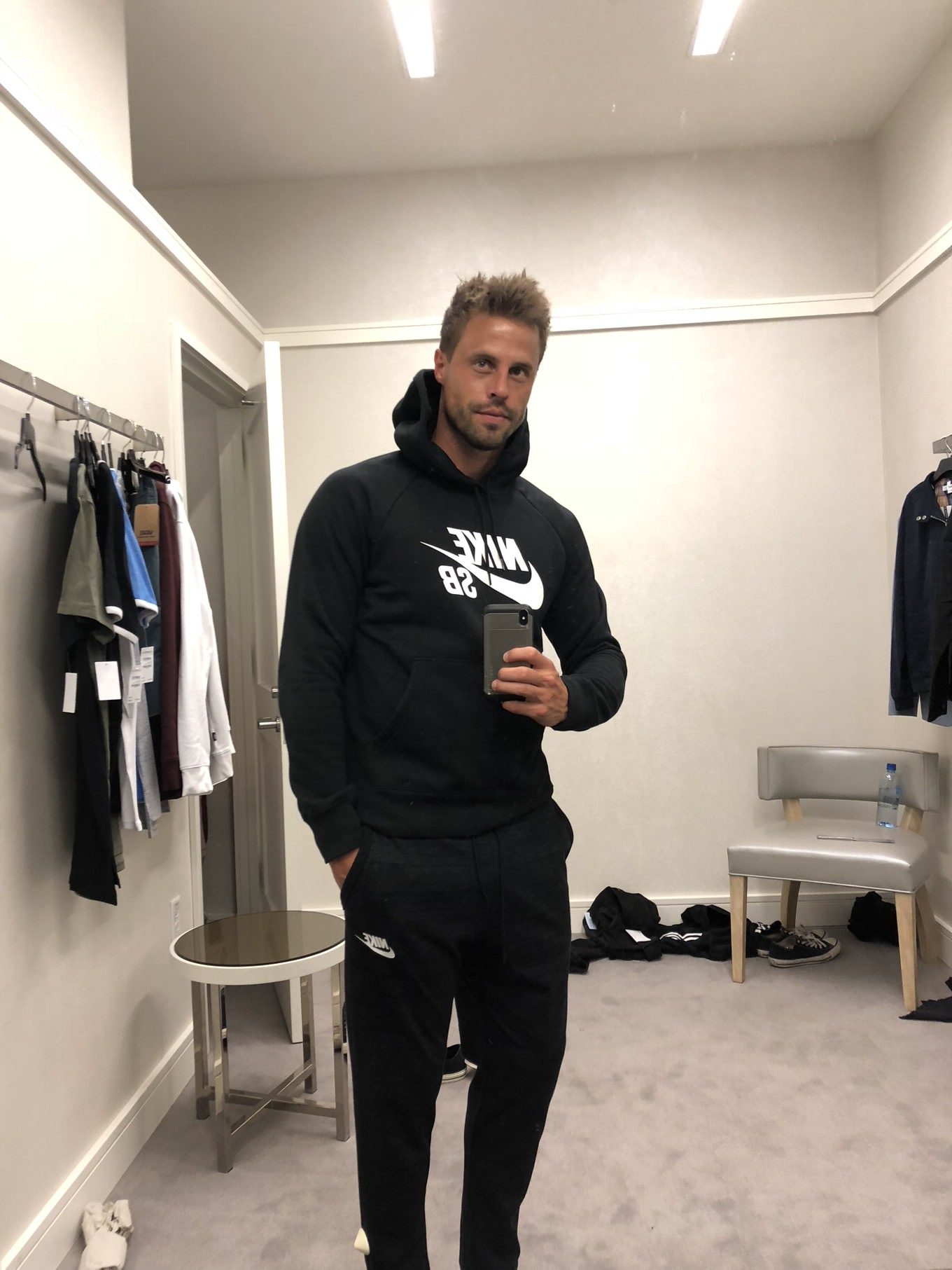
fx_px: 1027
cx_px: 476
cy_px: 635
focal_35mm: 28
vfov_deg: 63.4
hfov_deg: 49.8
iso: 40
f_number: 1.8
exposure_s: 1/15
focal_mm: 4
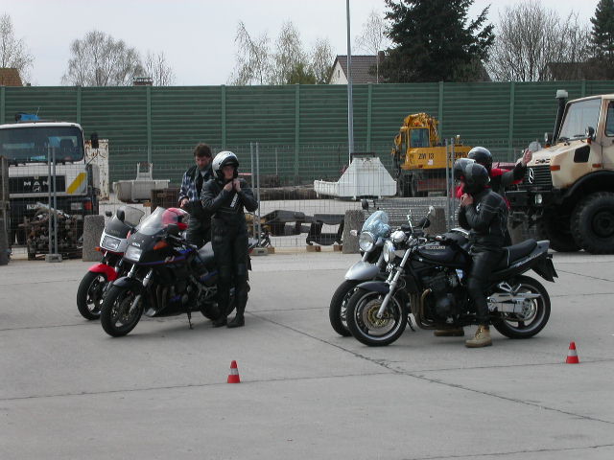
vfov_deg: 13.8
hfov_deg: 18.4
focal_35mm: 107
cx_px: 307
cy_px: 230
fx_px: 1898
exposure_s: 1/250
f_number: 8
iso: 100
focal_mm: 22
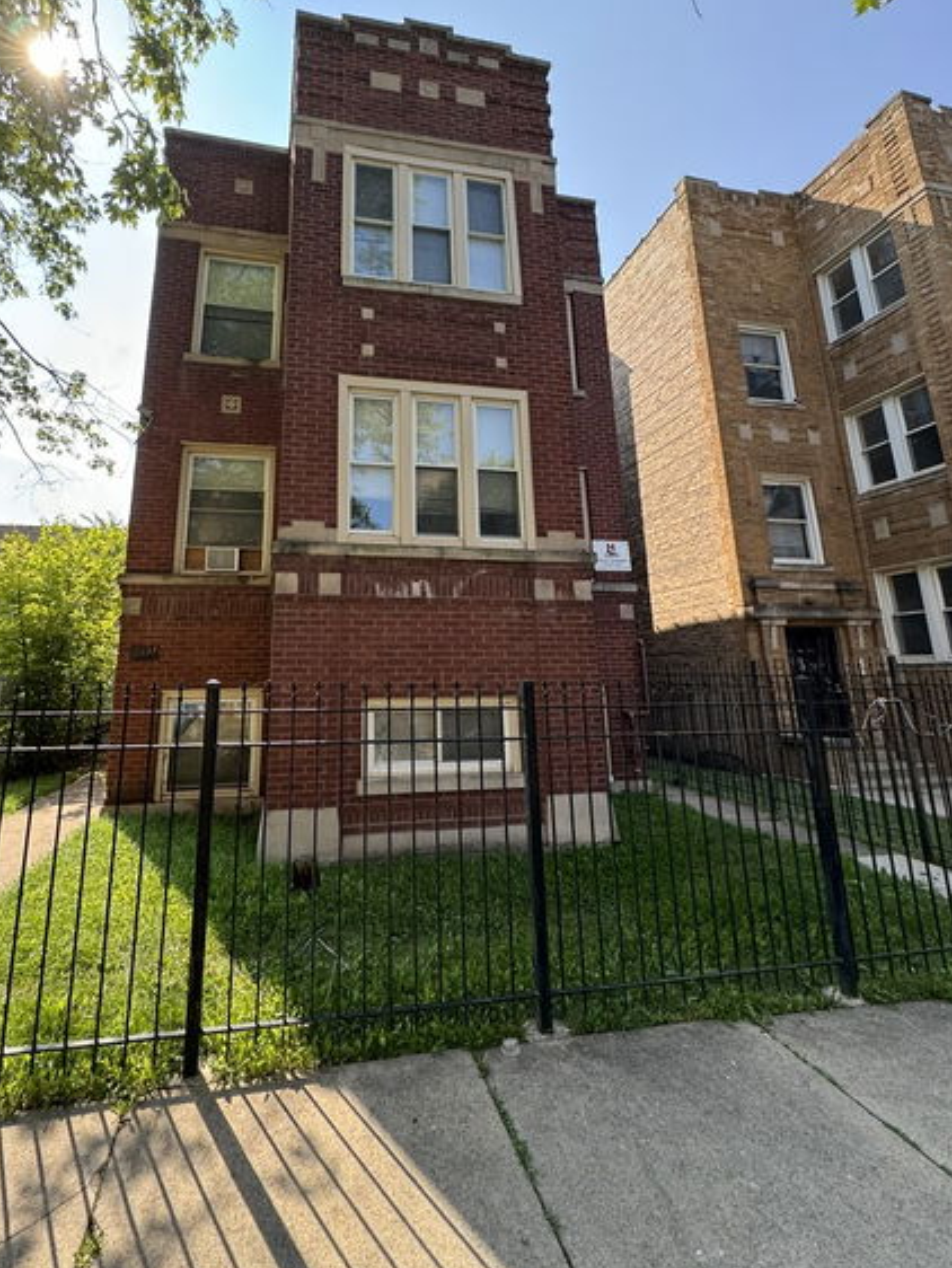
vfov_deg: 90.2
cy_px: 530
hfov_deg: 74.2
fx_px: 623
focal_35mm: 17
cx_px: 397
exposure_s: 1/237
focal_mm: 2.22
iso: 40
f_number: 2.2
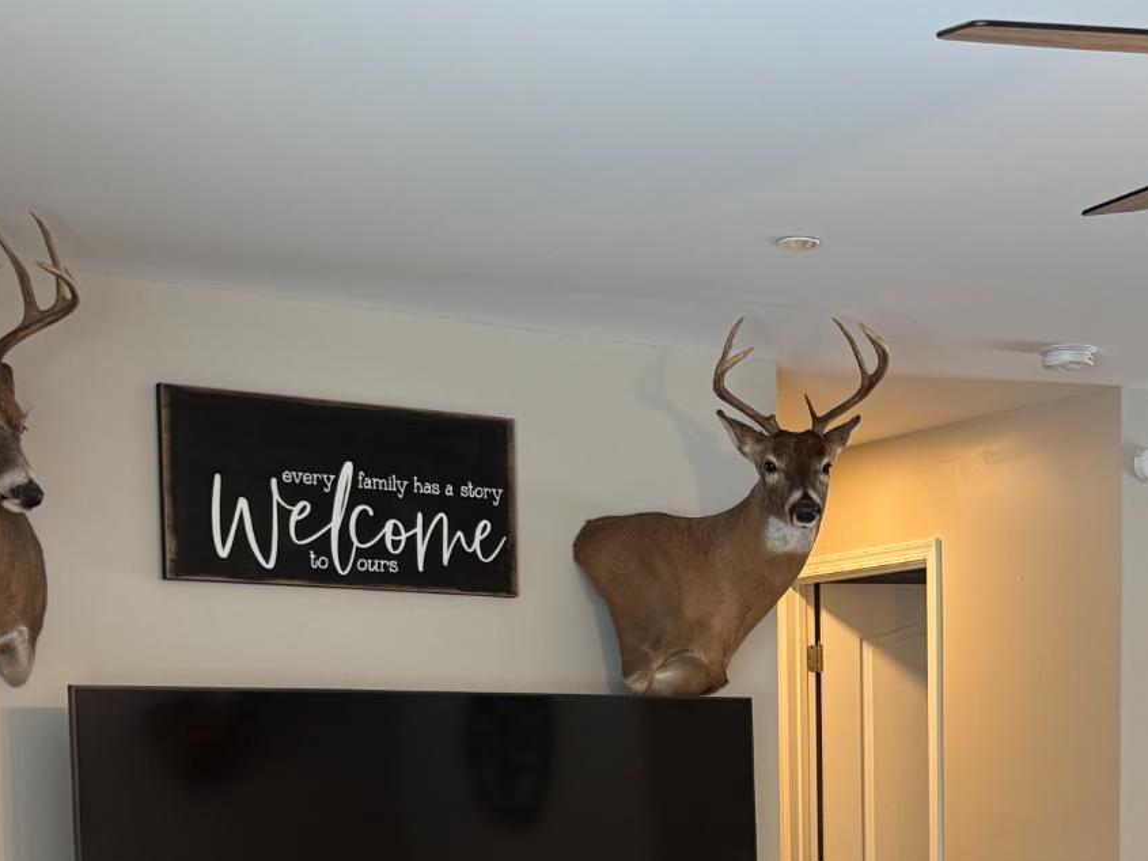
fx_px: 2090
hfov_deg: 30.2
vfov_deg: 22.2
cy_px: 910
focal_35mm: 63
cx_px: 863
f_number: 1.6
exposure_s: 1/60
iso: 64
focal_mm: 5.96
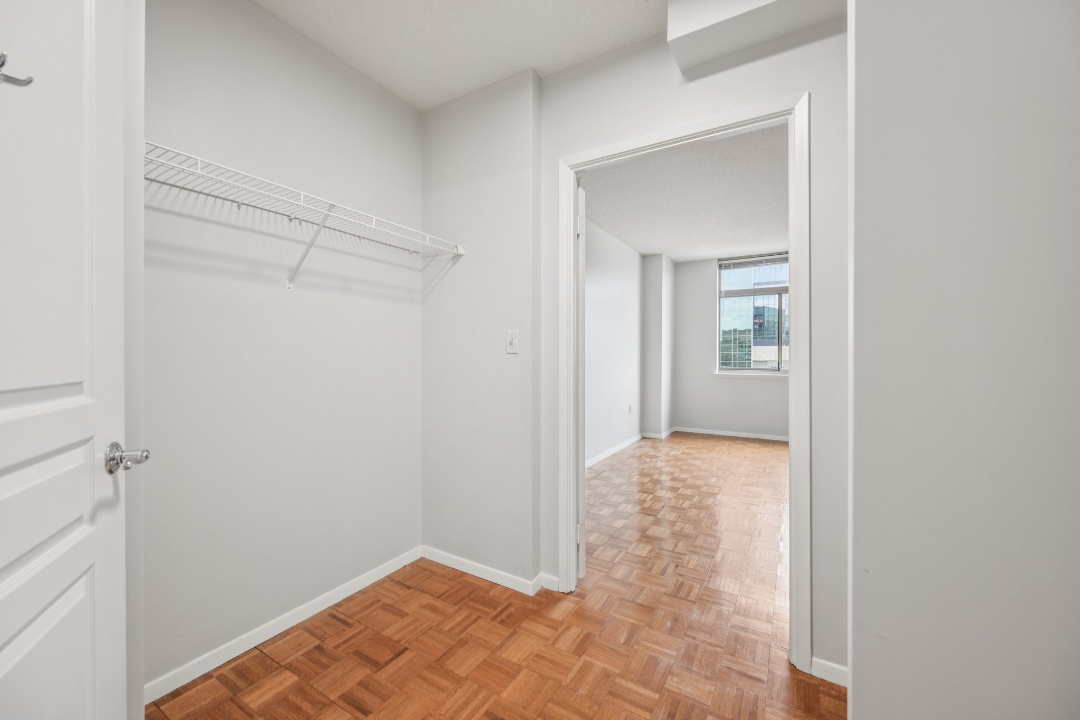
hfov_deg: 104.3
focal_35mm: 14
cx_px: 540
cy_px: 360
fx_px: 420
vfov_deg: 81.2
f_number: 7.1
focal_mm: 14
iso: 400
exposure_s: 1/30
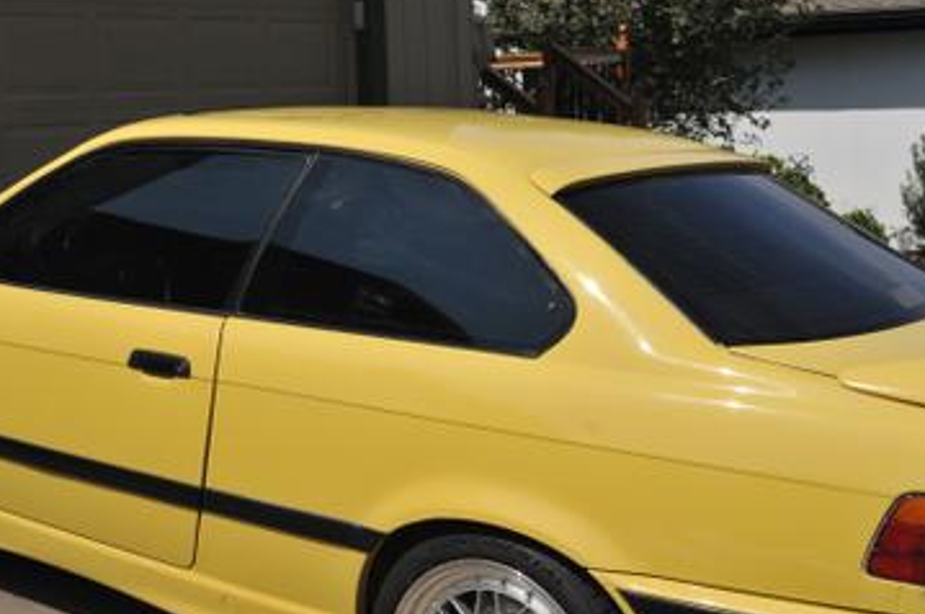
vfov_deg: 22.8
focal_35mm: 59
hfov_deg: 34.0
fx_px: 1513
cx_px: 435
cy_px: 393
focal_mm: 28
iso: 400
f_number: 7.1
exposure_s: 1/5000
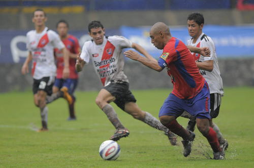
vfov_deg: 3.0
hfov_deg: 4.6
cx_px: 127
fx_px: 3171
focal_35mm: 450
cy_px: 84
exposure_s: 1/1000
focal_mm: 300
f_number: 2.8
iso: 800
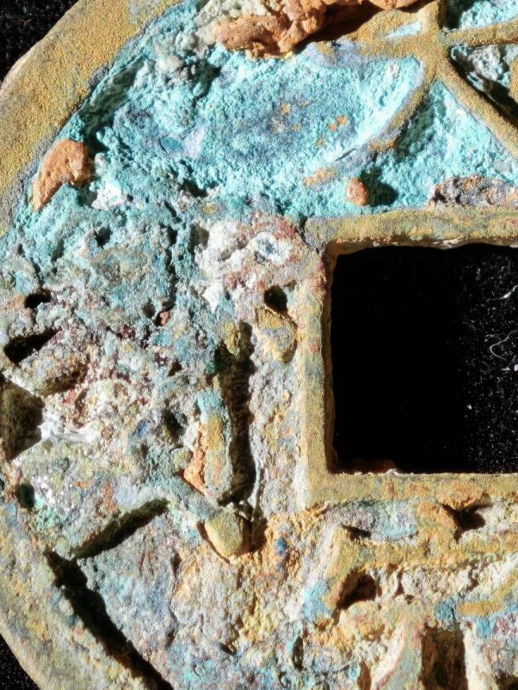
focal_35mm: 240
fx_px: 4790
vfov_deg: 8.3
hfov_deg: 6.2
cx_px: 453
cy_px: 389
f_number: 2
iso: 250
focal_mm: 9
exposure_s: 1/100
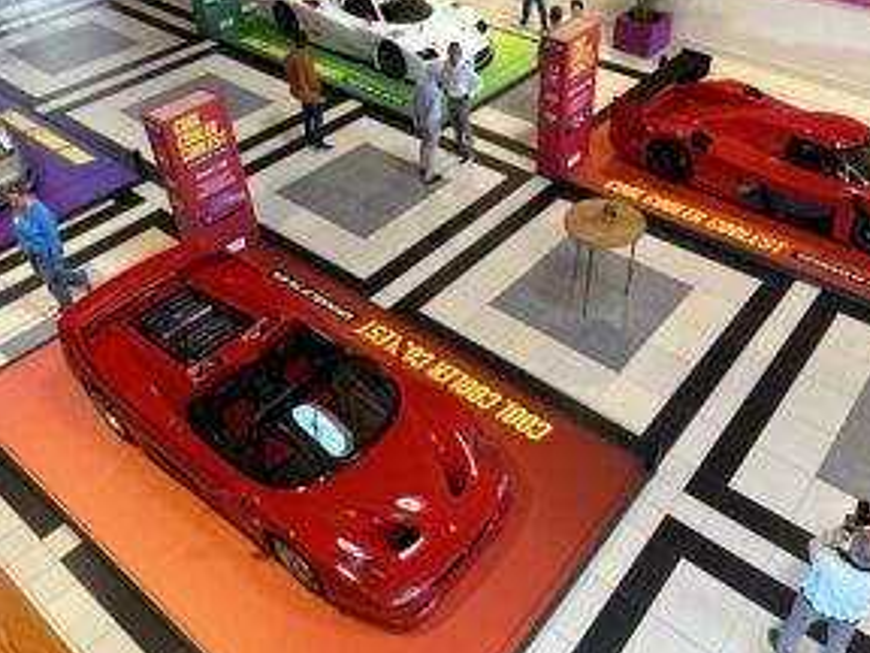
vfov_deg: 46.6
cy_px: 272
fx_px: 754
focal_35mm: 30
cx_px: 492
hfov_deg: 59.7
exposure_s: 1/60
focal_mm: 6.86
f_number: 1.78
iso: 250
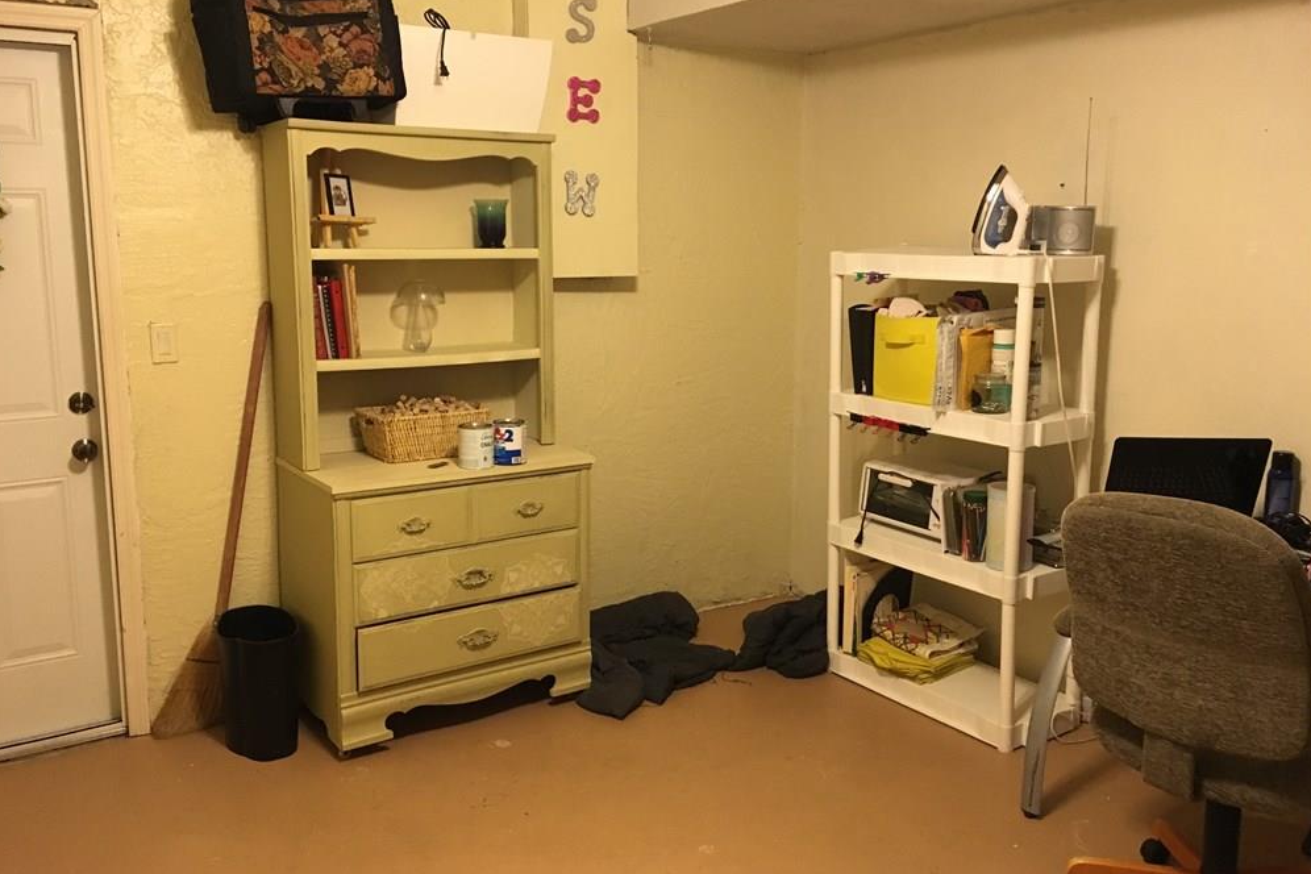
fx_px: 1129
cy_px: 413
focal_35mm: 31
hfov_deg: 60.3
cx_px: 646
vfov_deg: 42.3
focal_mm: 4.15
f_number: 2.2
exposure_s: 1/30
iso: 200
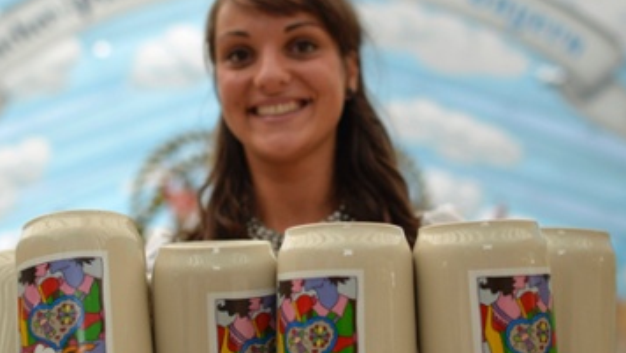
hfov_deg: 40.5
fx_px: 847
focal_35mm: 51
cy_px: 198
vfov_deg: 23.5
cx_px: 278
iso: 400
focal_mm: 28
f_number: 2
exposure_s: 1/2500
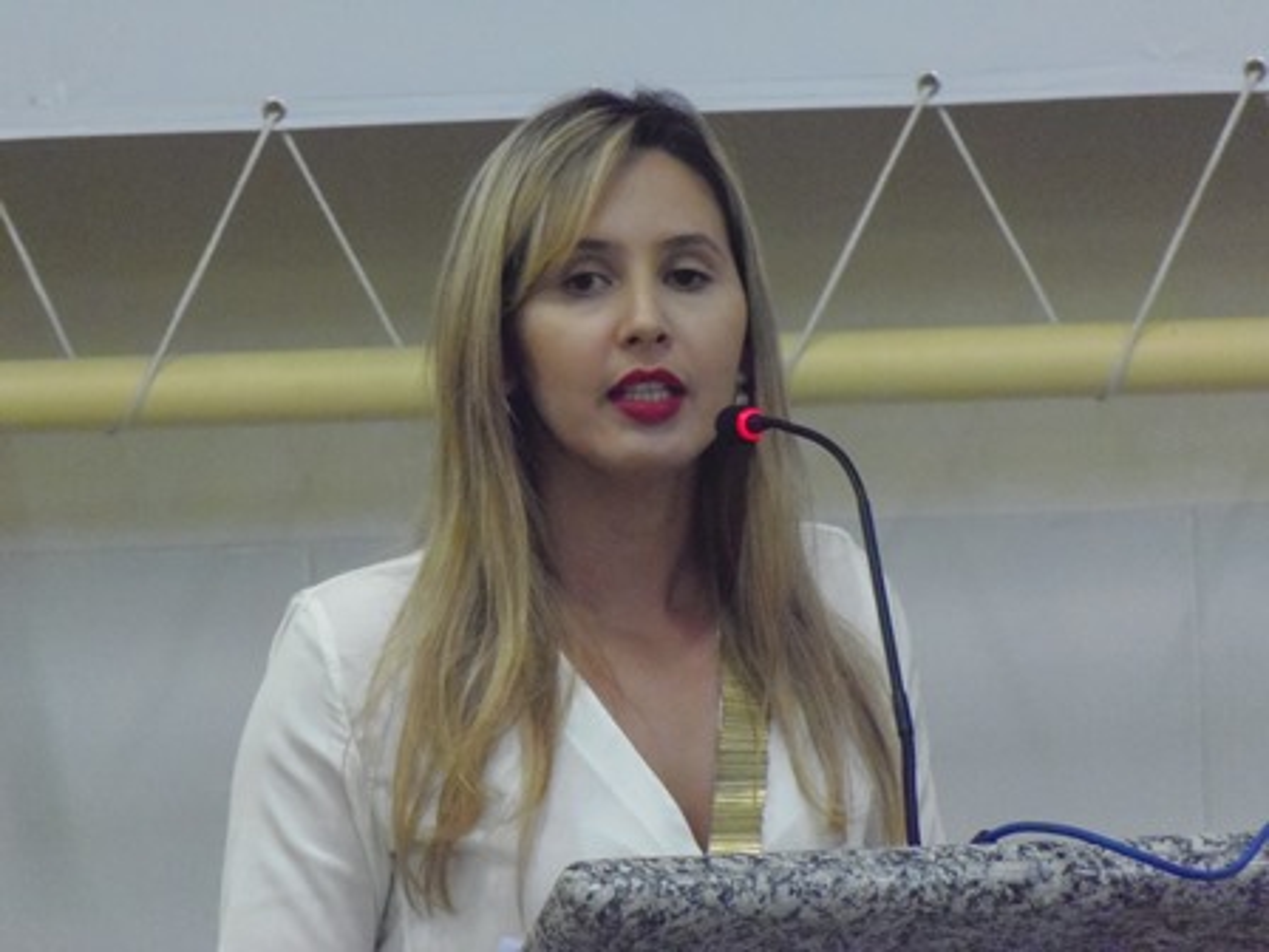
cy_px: 476
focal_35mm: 864
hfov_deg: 2.3
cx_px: 634
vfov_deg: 1.7
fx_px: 31674
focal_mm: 154.8
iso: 800
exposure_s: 1/30
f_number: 5.7
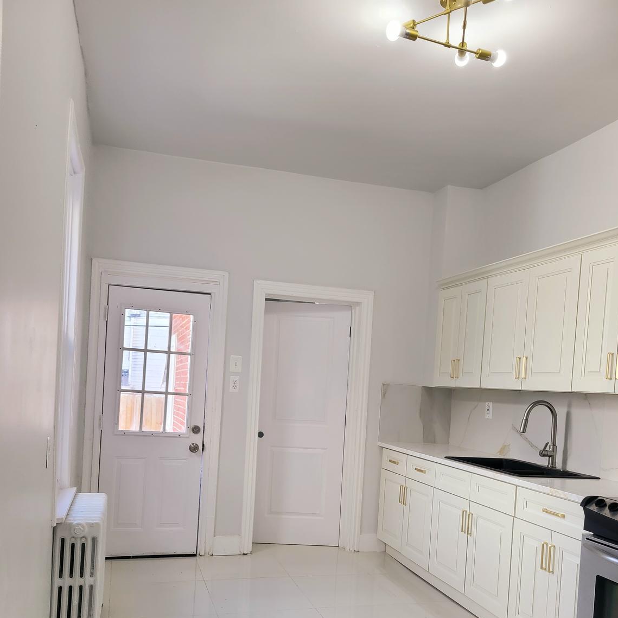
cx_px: 312
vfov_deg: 51.5
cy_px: 416
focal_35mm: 31
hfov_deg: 52.5
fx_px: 626
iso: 40
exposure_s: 1/110
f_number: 1.8
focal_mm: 5.4
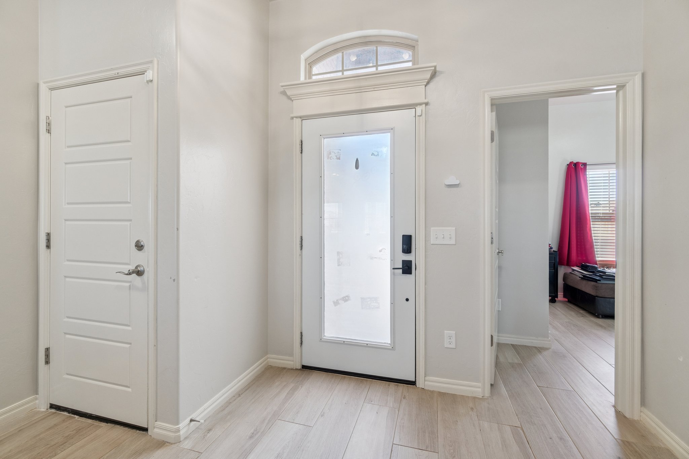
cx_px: 344
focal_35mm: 15
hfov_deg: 100.4
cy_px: 230
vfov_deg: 77.3
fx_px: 287
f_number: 6.3
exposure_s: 1/60
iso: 200
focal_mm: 10
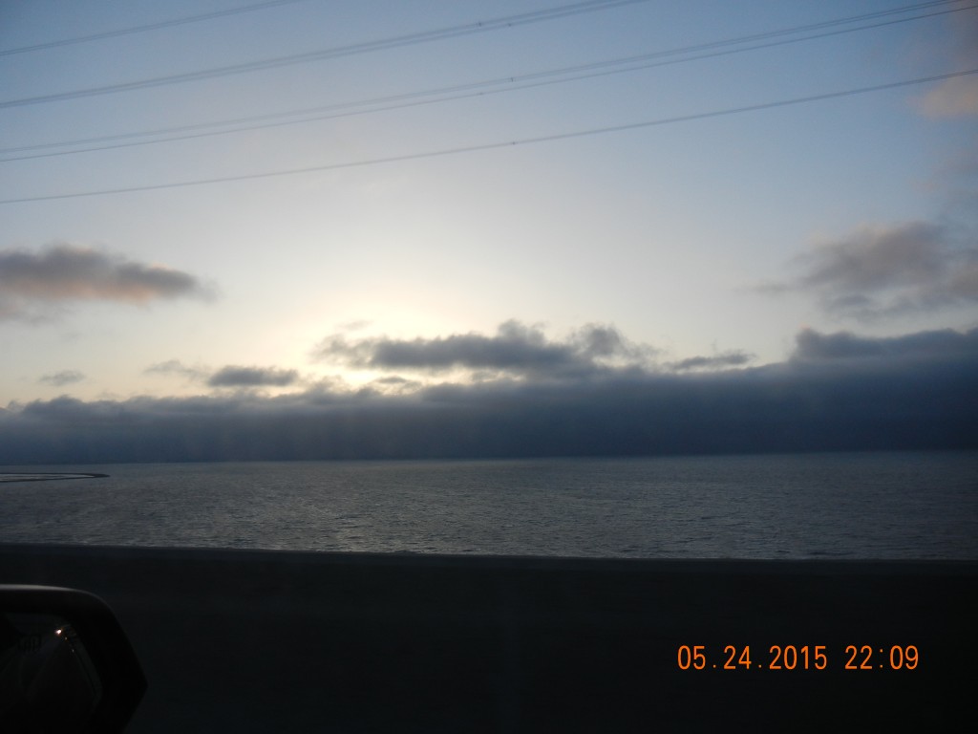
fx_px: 848
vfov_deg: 46.8
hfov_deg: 60.0
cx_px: 489
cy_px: 367
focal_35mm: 30
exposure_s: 1/594
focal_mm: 5.4
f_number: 3.5
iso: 160
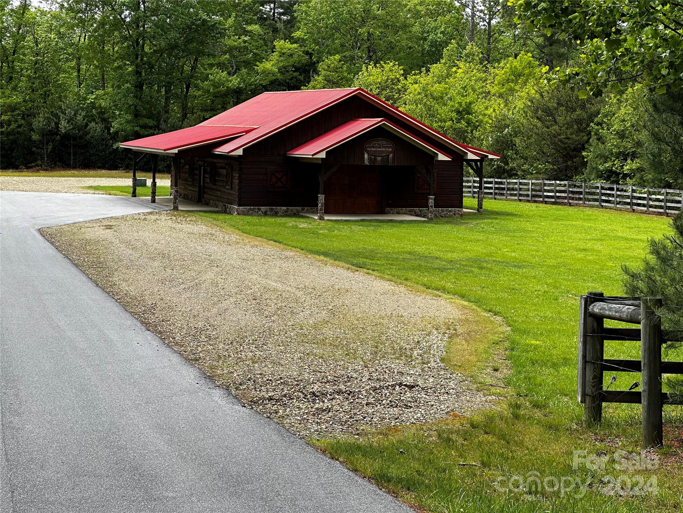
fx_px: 1519
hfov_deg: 25.3
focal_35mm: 77
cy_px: 256
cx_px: 342
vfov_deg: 19.1
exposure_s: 1/277
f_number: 2.8
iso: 32
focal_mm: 9
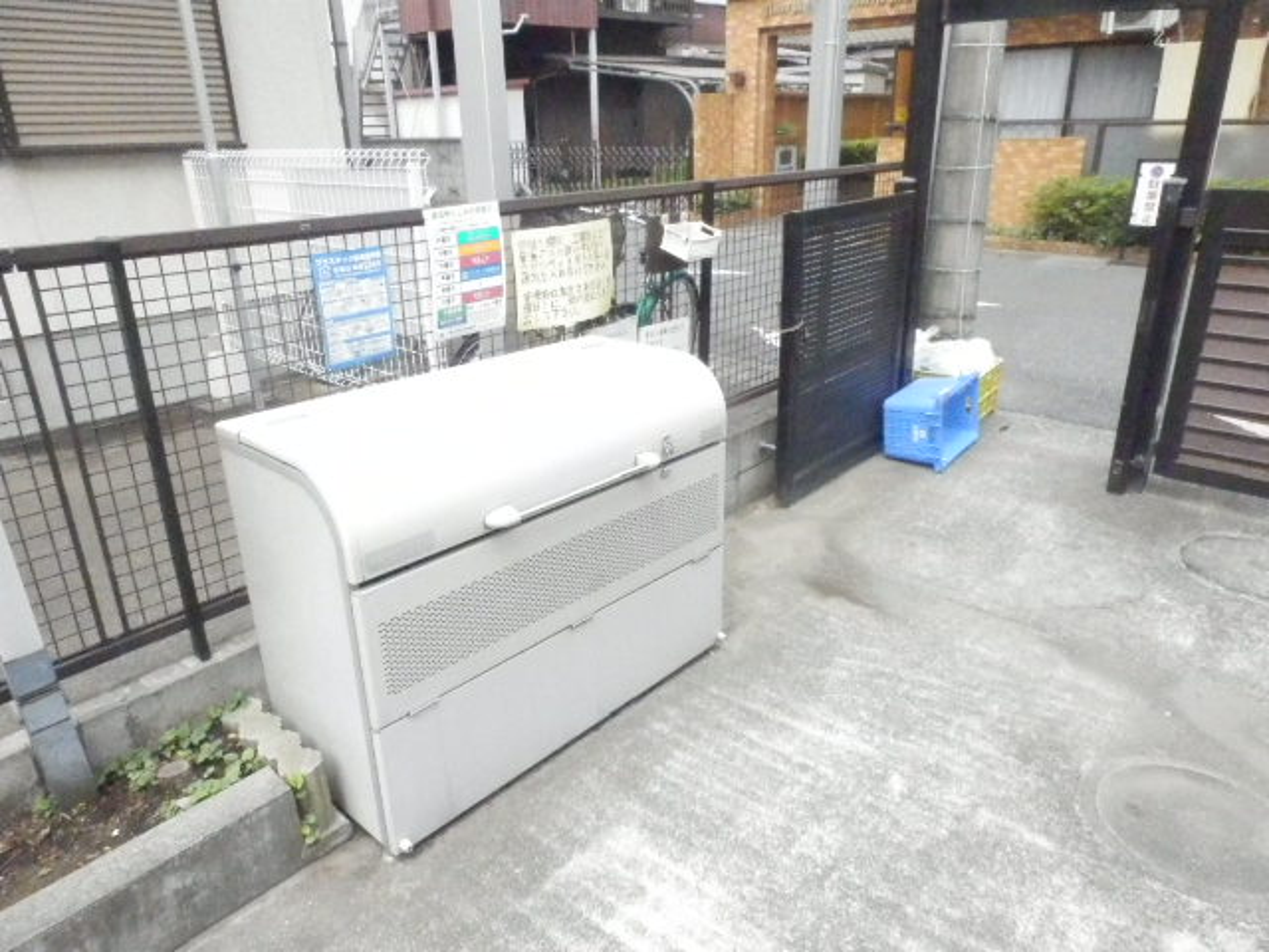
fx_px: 880
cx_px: 634
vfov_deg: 56.8
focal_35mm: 24
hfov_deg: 71.6
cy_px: 476
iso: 6400
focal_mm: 4.2
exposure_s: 1/2000
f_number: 7.9
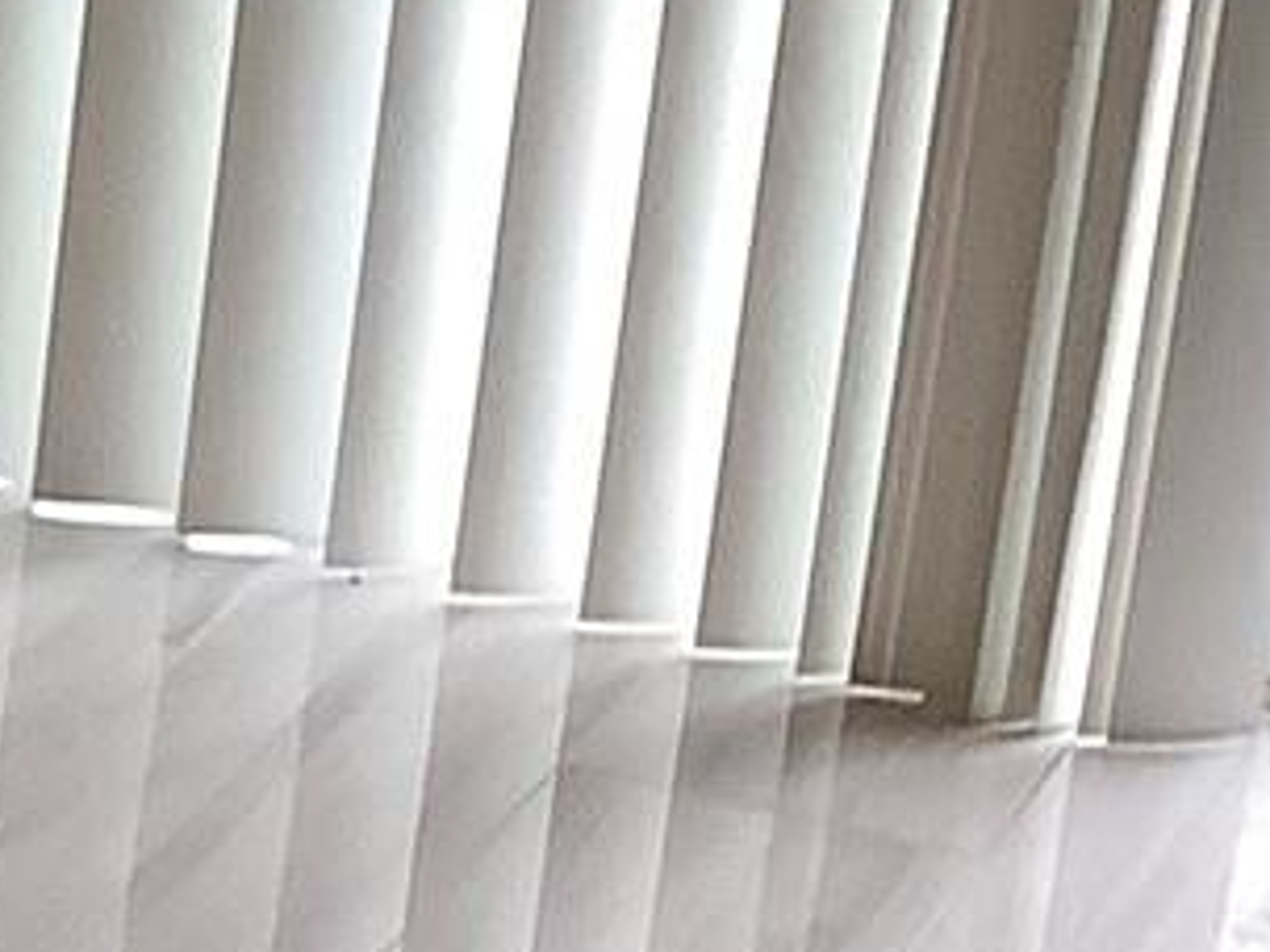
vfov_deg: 7.1
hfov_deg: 8.2
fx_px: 7668
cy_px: 79
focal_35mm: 209
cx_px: -2436
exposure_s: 1/50
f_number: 2.4
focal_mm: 3.3
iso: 200
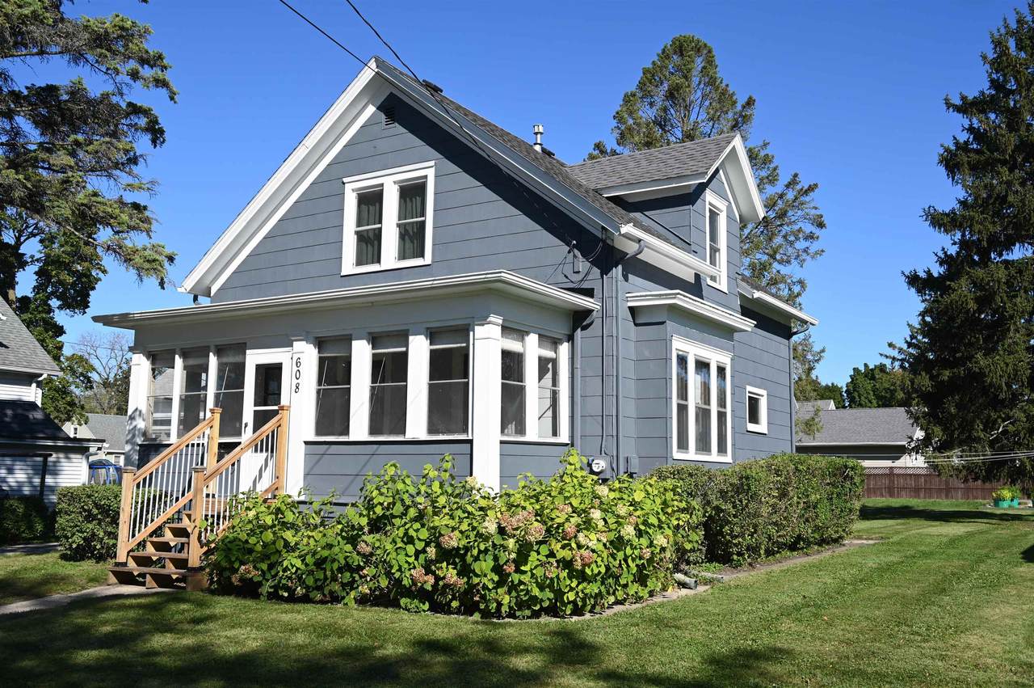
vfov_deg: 37.8
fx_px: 1004
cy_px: 344
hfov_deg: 54.5
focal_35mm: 35
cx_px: 517
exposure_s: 1/250
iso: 100
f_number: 8
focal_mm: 35
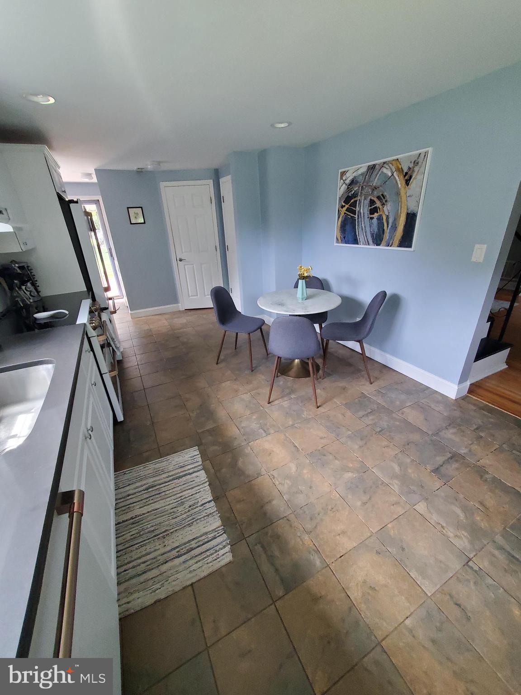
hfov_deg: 89.9
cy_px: 348
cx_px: 260
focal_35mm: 13
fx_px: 261
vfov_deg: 106.2
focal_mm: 1.8
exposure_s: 1/60
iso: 500
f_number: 2.2
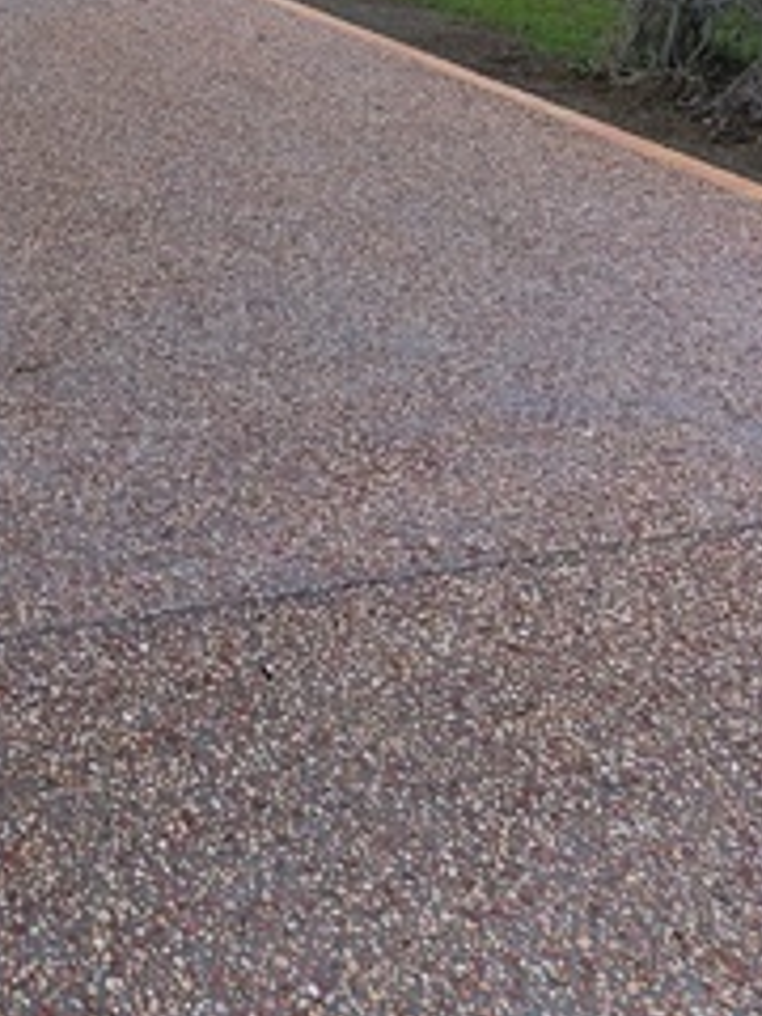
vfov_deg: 36.4
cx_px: 21
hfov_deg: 28.6
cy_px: 42
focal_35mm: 48
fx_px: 1409
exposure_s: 1/100
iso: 254
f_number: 1.75
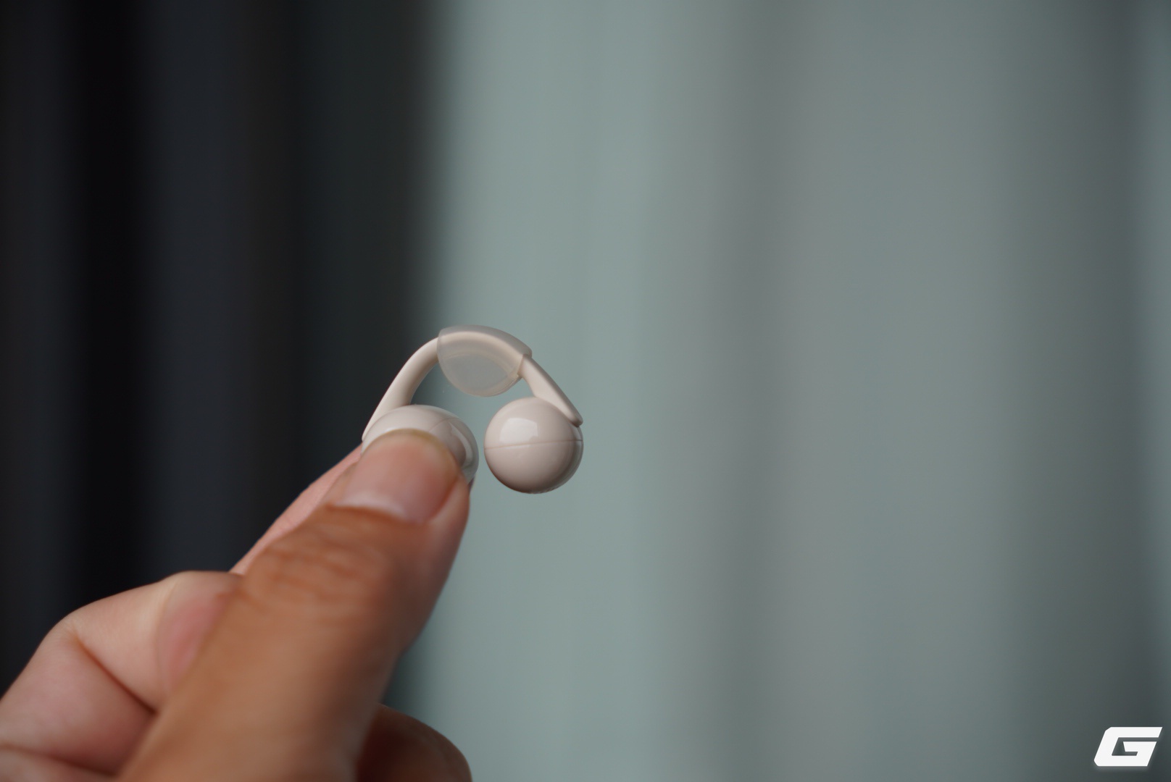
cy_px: 391
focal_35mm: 65
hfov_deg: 30.9
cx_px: 586
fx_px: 2119
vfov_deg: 20.9
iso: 100
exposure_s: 1/320
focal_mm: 43.4
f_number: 3.5
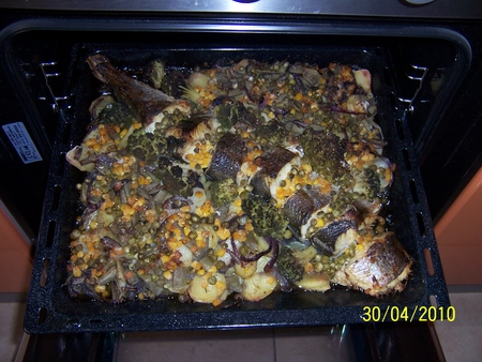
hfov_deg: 55.3
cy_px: 181
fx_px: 460
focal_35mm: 33
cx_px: 241
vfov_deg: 43.0
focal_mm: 5.5
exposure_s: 1/60
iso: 80
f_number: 2.8
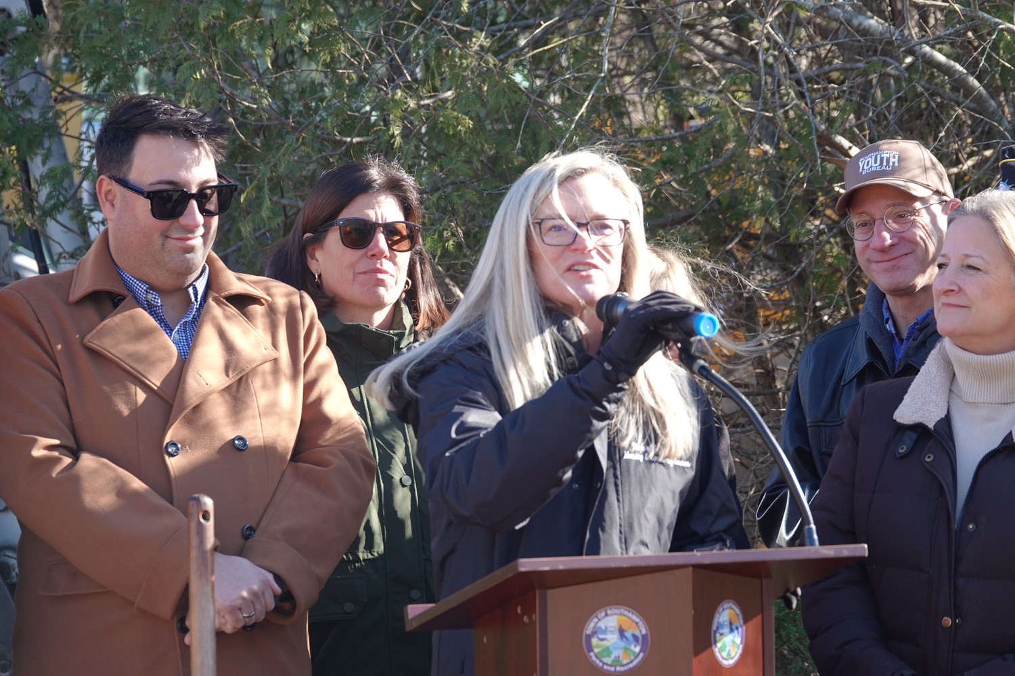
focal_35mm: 200
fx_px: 5638
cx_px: 508
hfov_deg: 10.3
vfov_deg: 6.9
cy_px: 338
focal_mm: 73.24
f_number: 4
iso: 160
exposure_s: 1/200
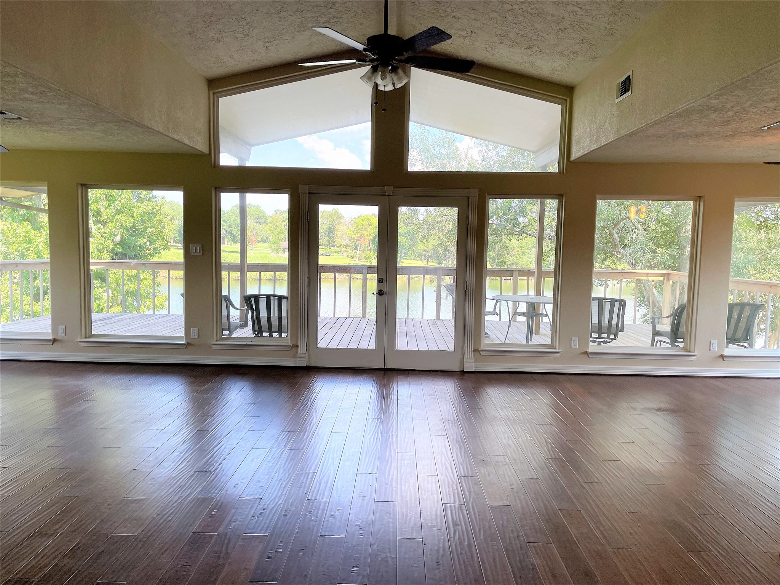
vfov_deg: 53.1
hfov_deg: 67.3
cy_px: 292
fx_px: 586
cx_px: 390
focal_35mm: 26
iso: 32
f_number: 1.6
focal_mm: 4.2
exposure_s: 1/307
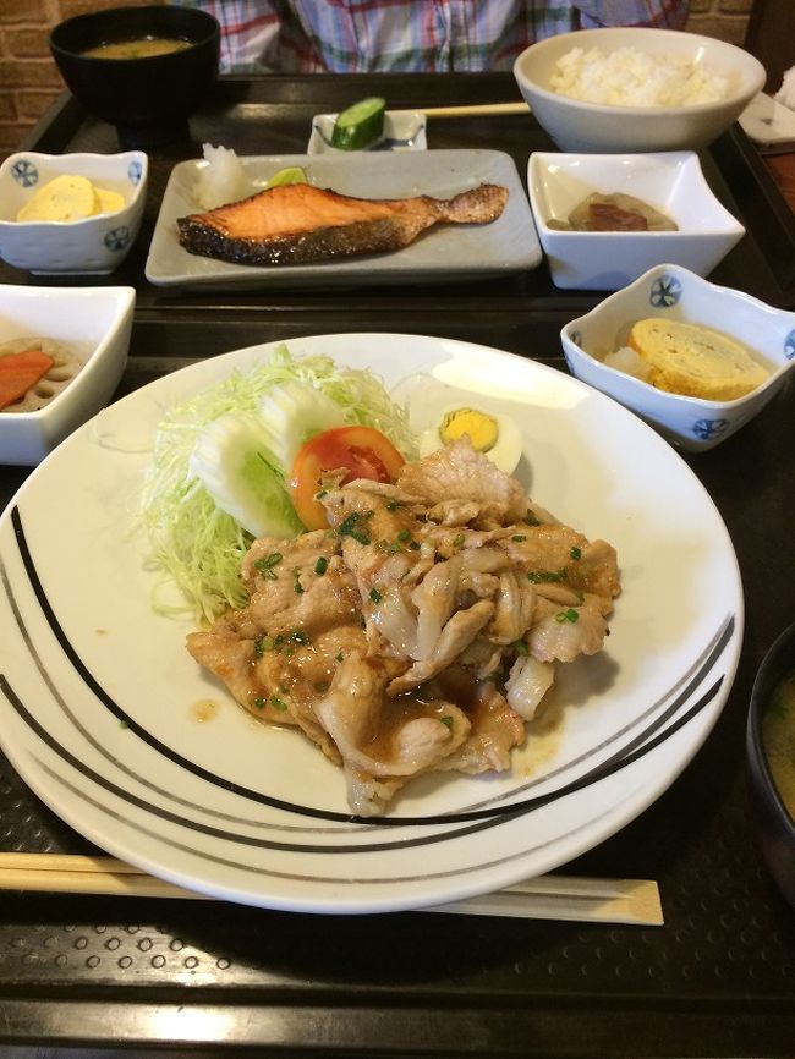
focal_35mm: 30
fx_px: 918
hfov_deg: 46.8
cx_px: 398
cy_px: 530
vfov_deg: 60.0
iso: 200
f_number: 2.2
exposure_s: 1/33
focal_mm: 4.12
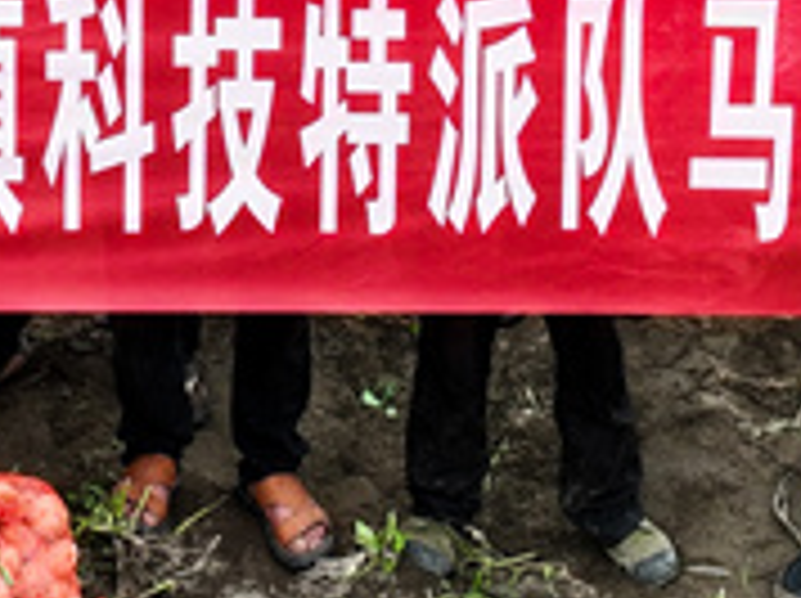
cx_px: 40
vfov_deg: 8.0
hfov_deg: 11.4
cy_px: -807
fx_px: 3998
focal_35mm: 173
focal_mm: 12.29
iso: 100
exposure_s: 1/40
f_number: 8
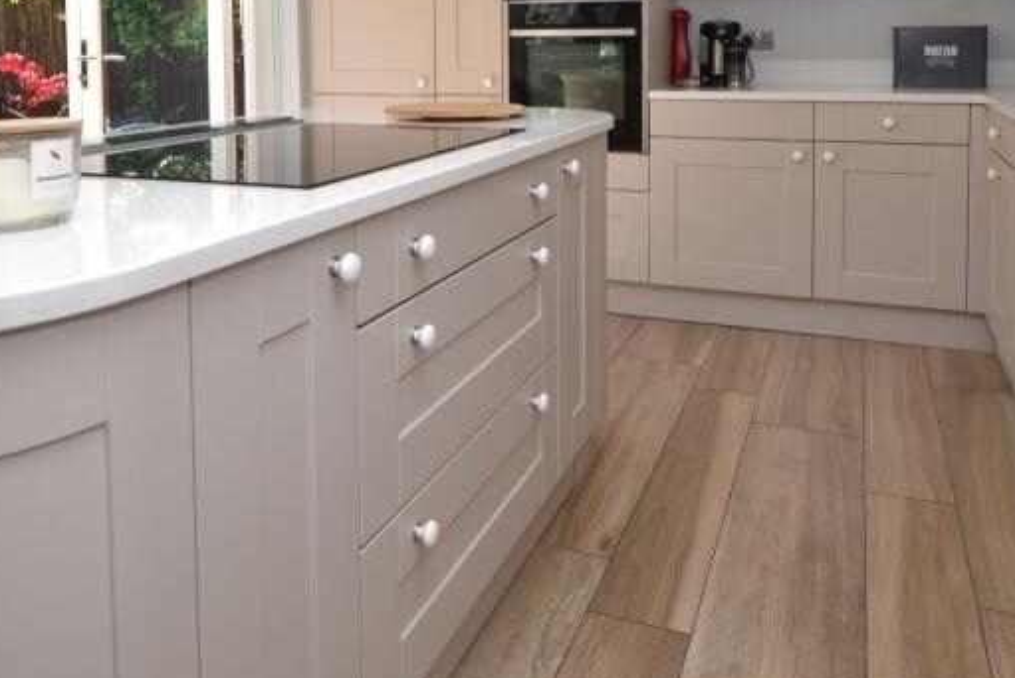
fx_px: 846
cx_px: 525
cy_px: 82
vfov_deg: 40.7
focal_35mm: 30
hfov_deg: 61.9
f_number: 5.6
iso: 180
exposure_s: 1/125
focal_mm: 10
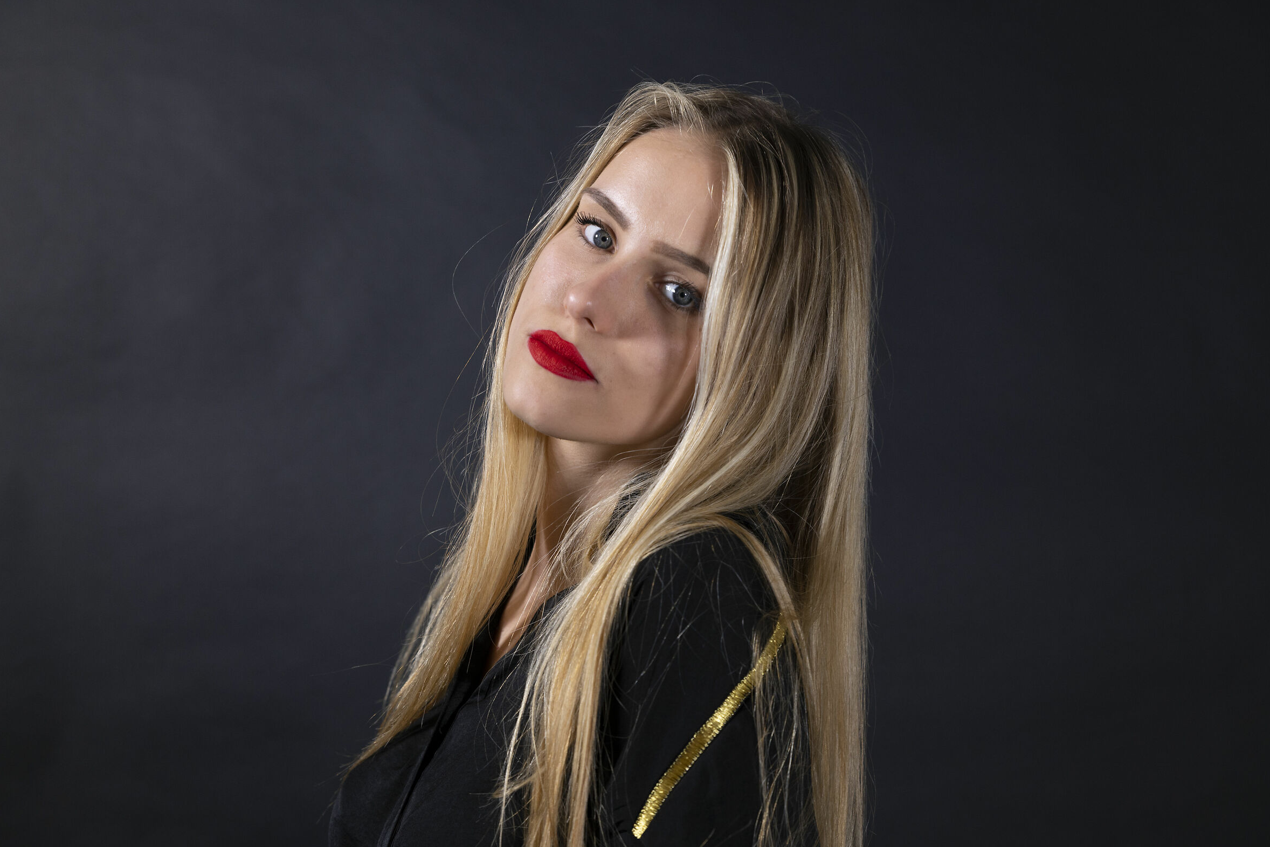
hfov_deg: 35.6
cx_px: 627
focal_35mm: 56
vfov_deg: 24.2
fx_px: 1976
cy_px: 421
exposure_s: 1/160
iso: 800
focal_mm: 55
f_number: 4.5
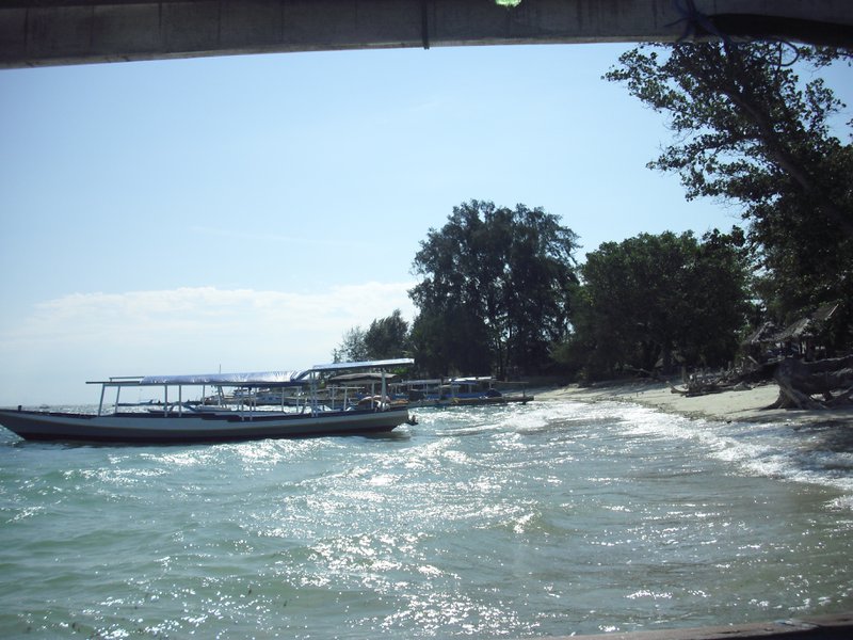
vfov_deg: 37.7
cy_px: 320
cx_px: 426
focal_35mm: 38
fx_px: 936
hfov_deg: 49.0
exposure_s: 1/500
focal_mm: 6.2
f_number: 8
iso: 100
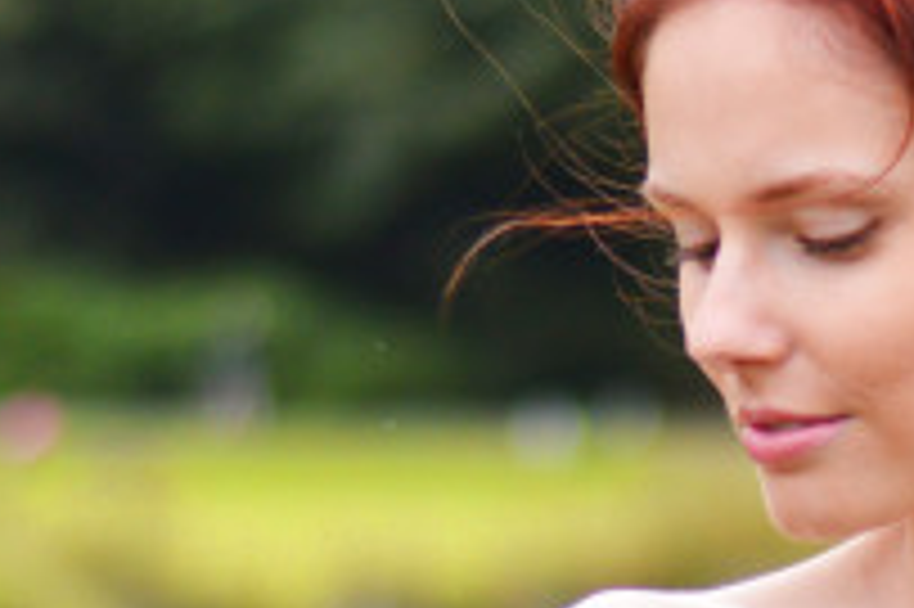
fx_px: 9589
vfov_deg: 3.6
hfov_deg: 5.4
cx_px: 864
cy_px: 1076
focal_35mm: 378
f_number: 1.8
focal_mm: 50
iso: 200
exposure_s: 1/2000
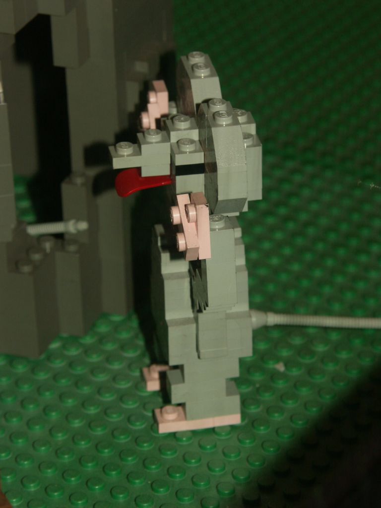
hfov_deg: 9.8
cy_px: 254
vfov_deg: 13.0
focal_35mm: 152
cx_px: 190
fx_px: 2231
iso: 200
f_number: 5
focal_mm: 38.88
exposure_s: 1/160
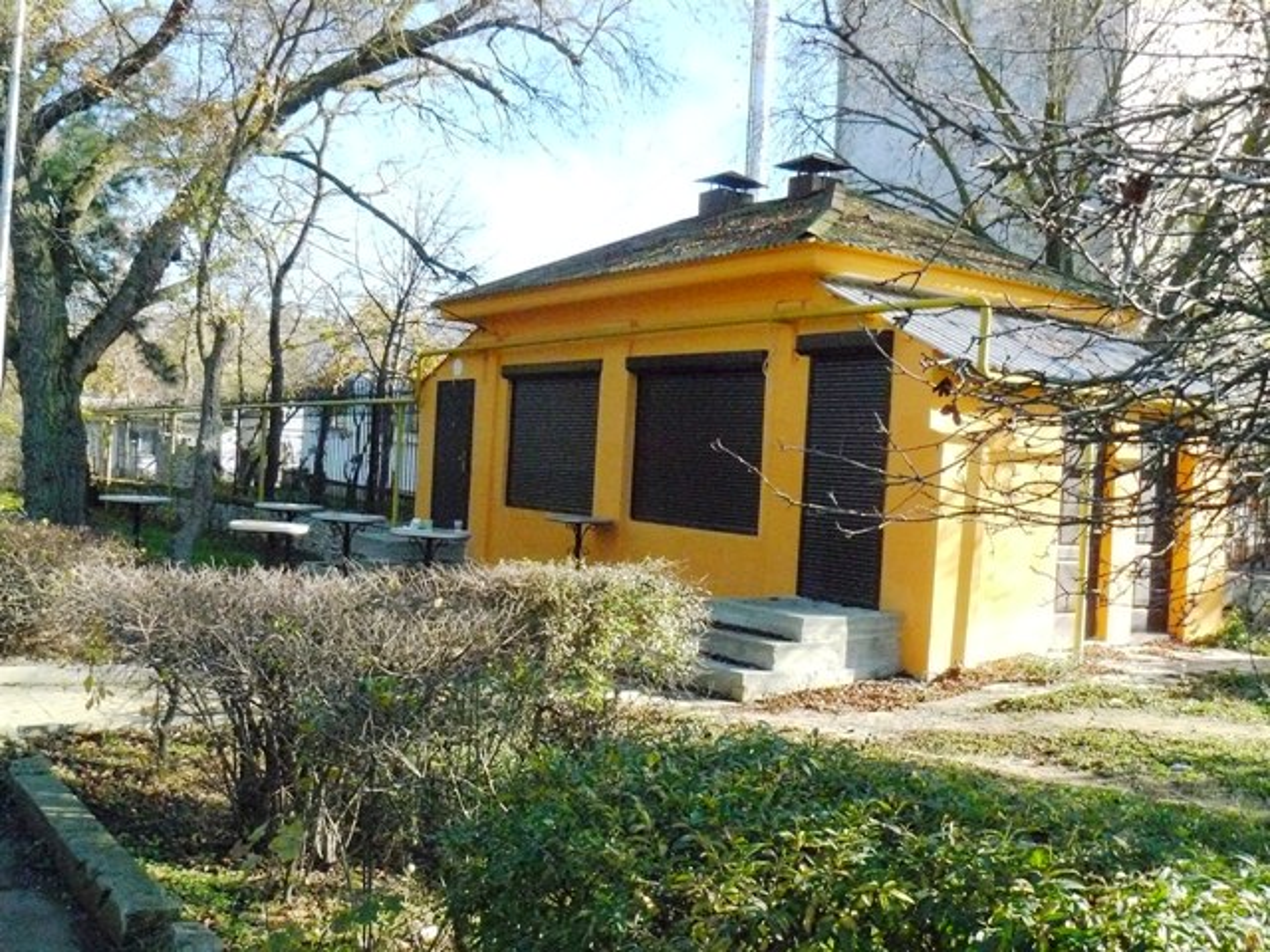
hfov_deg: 51.4
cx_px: 635
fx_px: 1321
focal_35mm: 36
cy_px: 476
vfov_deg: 39.7
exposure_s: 1/500
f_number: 6.3
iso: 800
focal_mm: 6
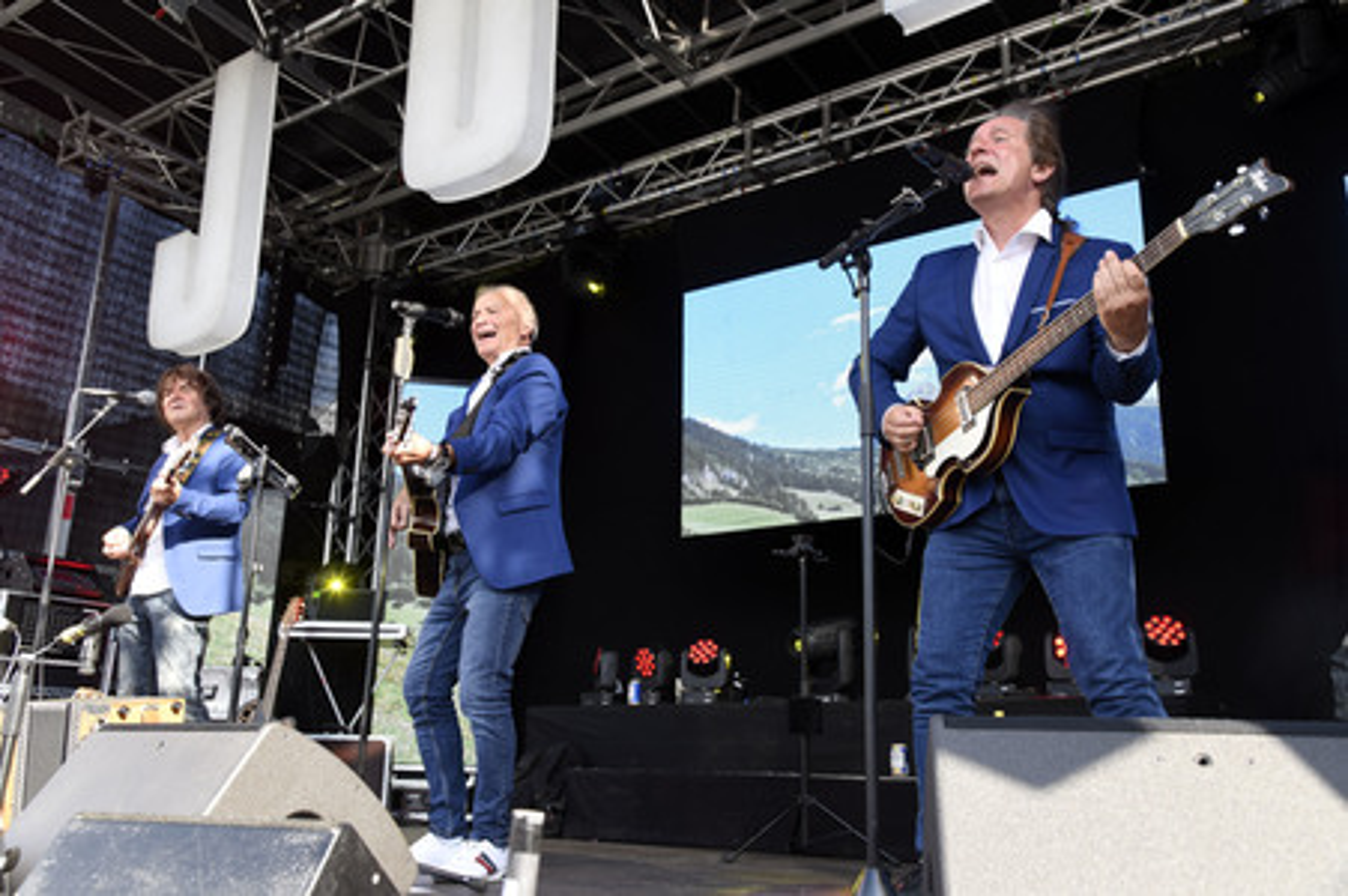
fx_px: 1160
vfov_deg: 42.3
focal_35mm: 31
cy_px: 448
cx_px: 674
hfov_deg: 60.3
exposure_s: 1/160
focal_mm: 31
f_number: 7.1
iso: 500
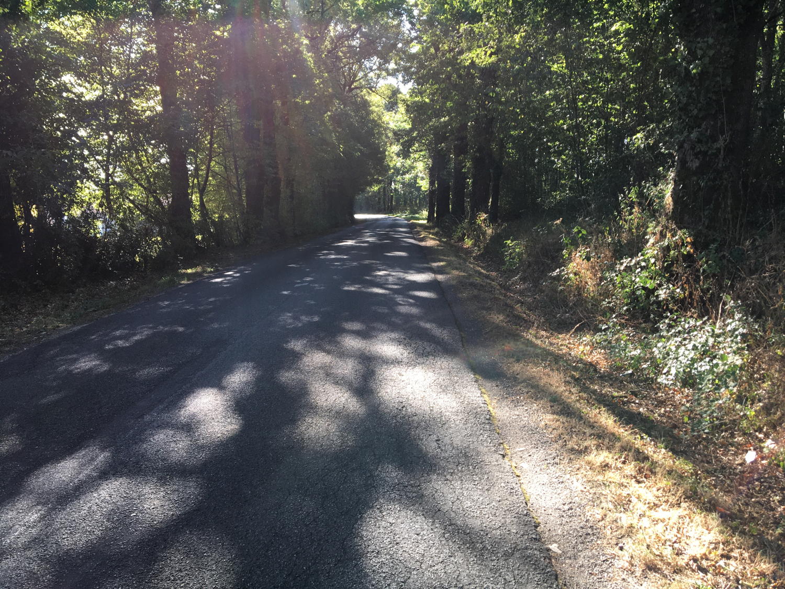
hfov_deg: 61.7
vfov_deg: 48.2
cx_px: 392
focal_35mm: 29
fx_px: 658
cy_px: 294
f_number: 2.2
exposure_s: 1/100
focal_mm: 4.15
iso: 32
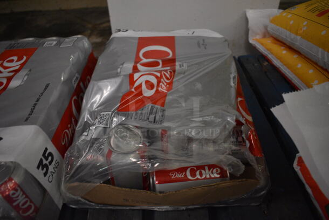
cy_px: 110
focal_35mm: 27
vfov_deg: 48.0
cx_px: 164
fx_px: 247
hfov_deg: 67.3
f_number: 3.5
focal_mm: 18
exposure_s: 1/30
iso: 2500
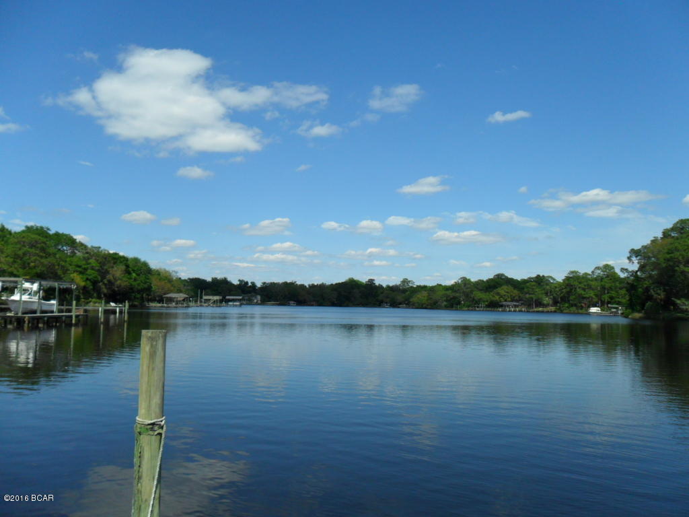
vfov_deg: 51.4
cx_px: 344
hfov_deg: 65.3
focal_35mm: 27
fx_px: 537
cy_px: 258
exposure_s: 1/250
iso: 100
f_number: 8.9
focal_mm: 4.9
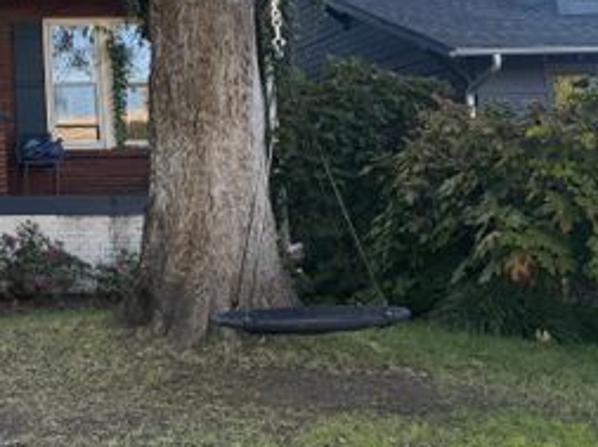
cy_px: 47
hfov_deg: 29.8
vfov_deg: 24.9
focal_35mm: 57
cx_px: -90
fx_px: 983
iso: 80
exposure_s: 1/368
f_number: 1.78
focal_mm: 6.76
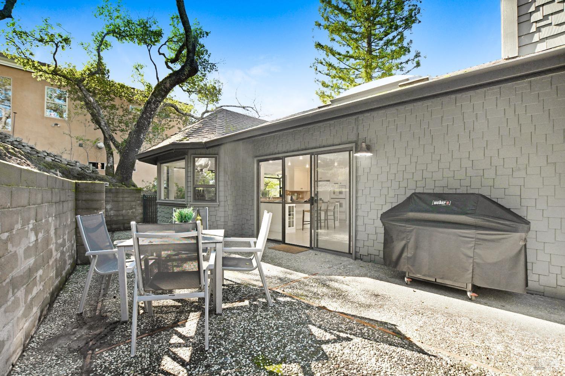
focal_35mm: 15
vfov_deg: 77.3
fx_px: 235
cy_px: 188
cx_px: 282
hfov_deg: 100.4
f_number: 5.6
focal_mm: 10
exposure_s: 1/125
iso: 100
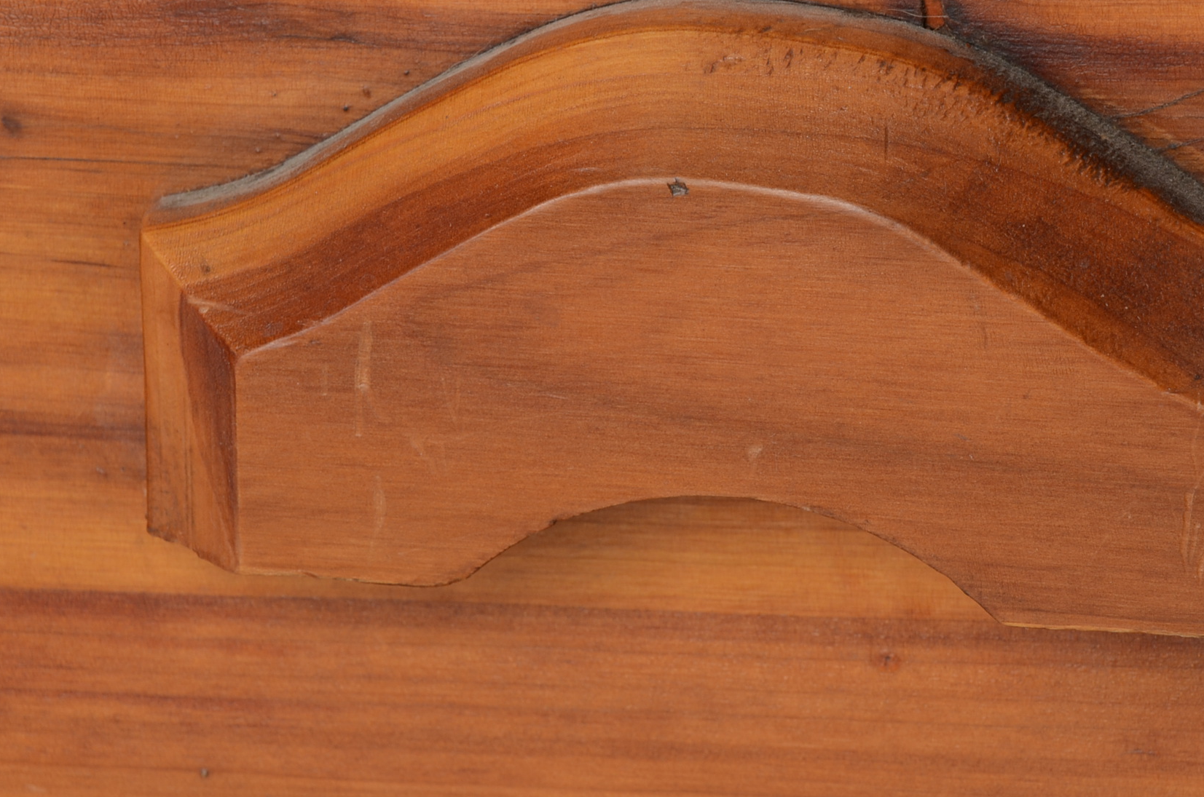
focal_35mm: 235
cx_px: 737
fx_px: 7835
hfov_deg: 8.8
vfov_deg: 5.8
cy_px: 414
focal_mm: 105
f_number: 13
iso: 200
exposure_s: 1/125
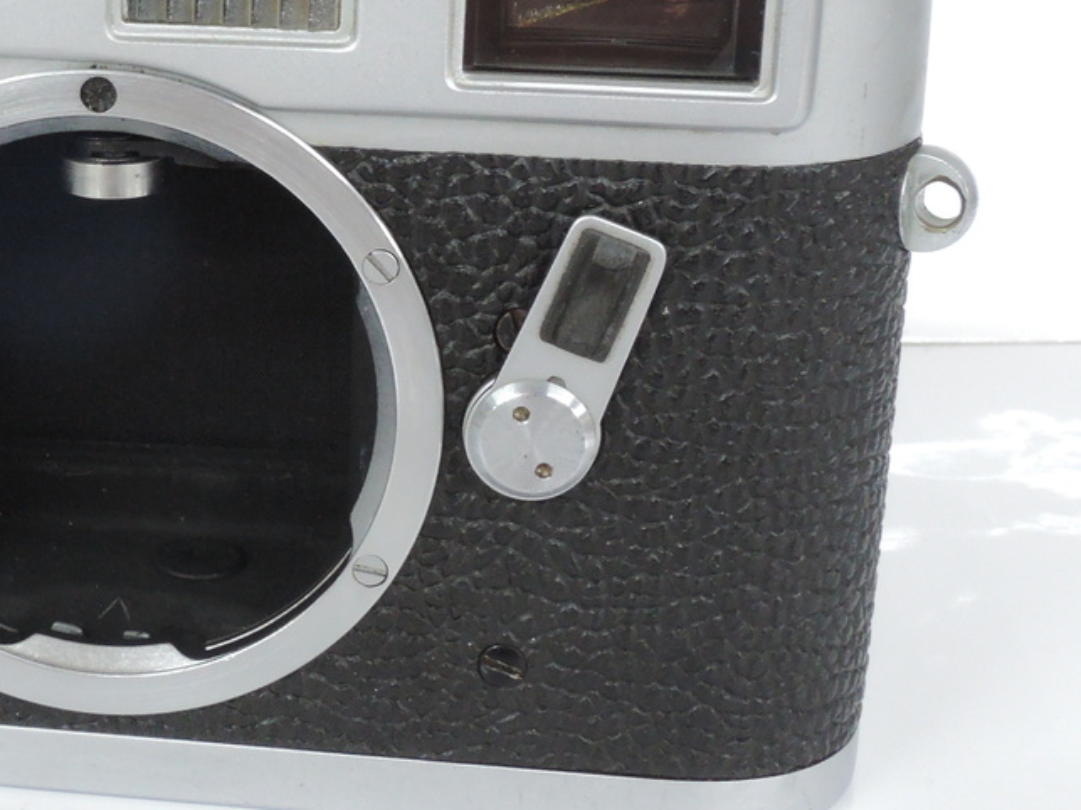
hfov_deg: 22.6
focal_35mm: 84
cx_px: 81
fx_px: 2623
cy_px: 239
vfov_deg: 17.5
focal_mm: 9.6
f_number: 7.3
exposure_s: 1/15
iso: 800
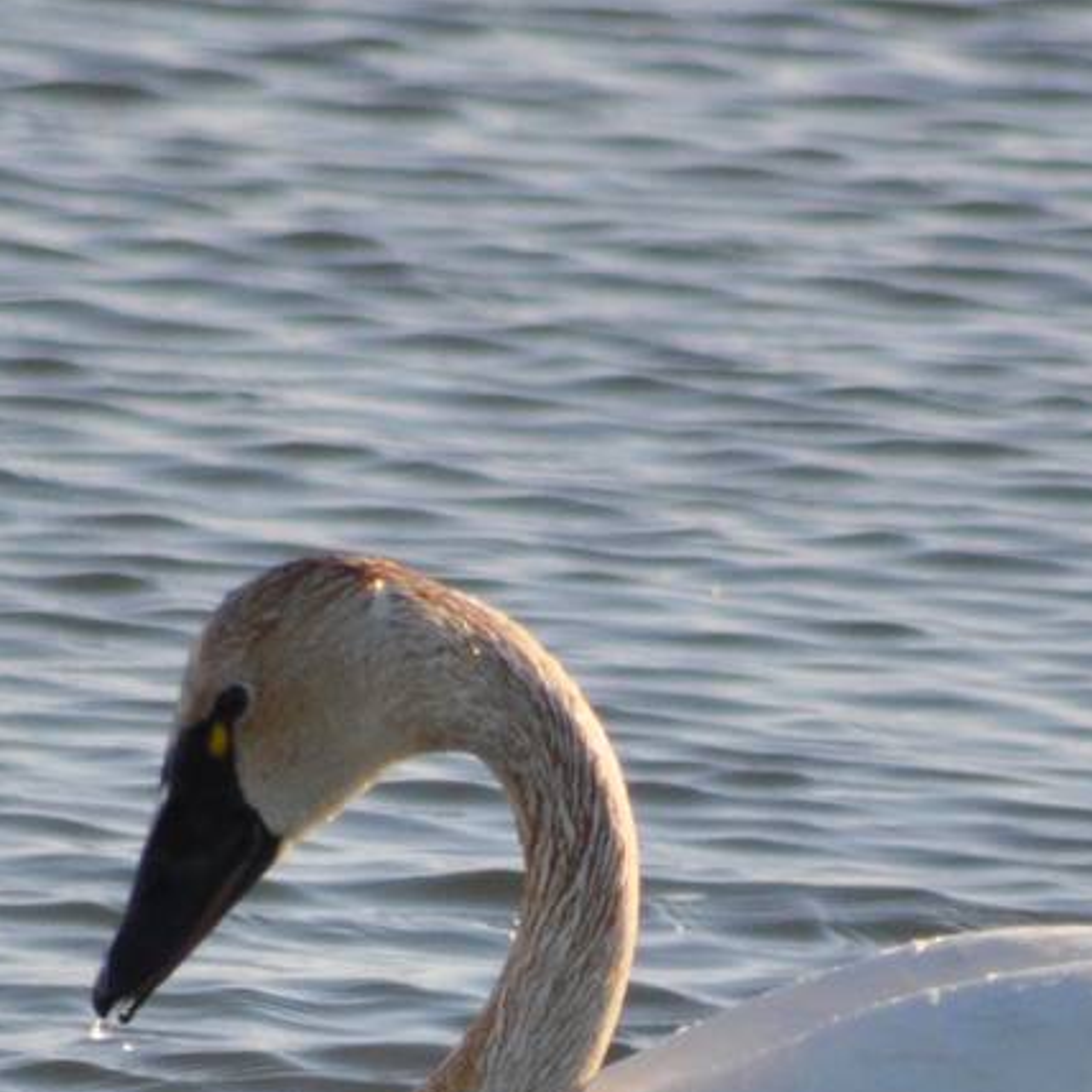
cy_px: 1017
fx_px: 50930
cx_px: 712
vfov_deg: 1.2
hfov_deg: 1.2
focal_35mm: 1427
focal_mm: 300
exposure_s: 1/2000
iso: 400
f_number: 5.6
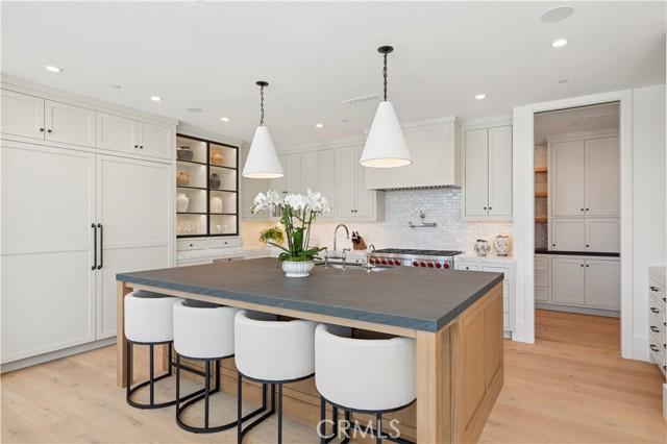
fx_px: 370
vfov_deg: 61.9
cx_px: 334
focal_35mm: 20
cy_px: 222
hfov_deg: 84.0
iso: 100
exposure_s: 1/15
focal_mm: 20
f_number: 8
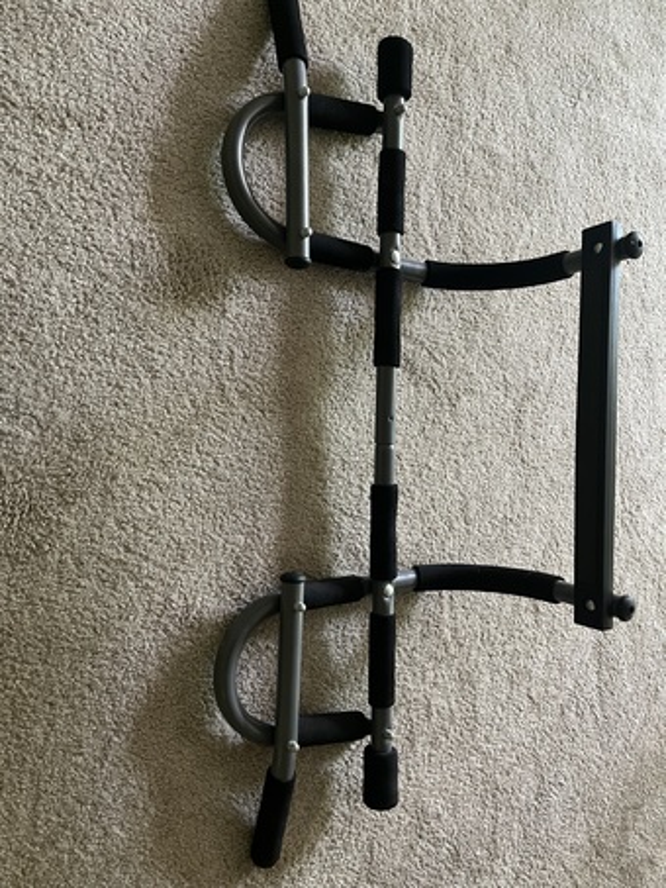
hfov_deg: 53.1
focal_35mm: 26
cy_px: 444
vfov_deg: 67.3
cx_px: 333
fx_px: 667
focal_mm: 5.1
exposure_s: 1/60
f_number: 1.6
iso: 400
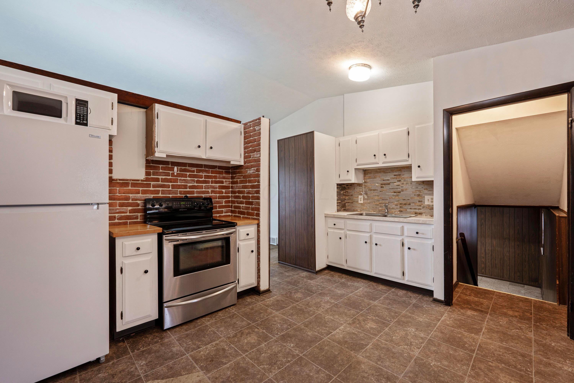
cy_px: 192
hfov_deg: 104.3
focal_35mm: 14
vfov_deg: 81.2
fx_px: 223
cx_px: 287
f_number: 8
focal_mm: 14
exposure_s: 1/20
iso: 250
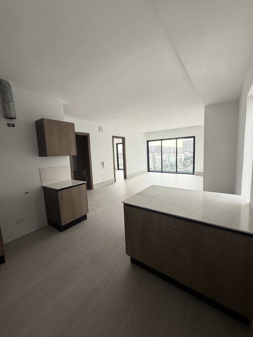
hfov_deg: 85.7
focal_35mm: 14
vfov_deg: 102.1
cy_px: 168
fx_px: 136
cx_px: 126
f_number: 2.2
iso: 50
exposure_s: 1/222
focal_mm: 2.22
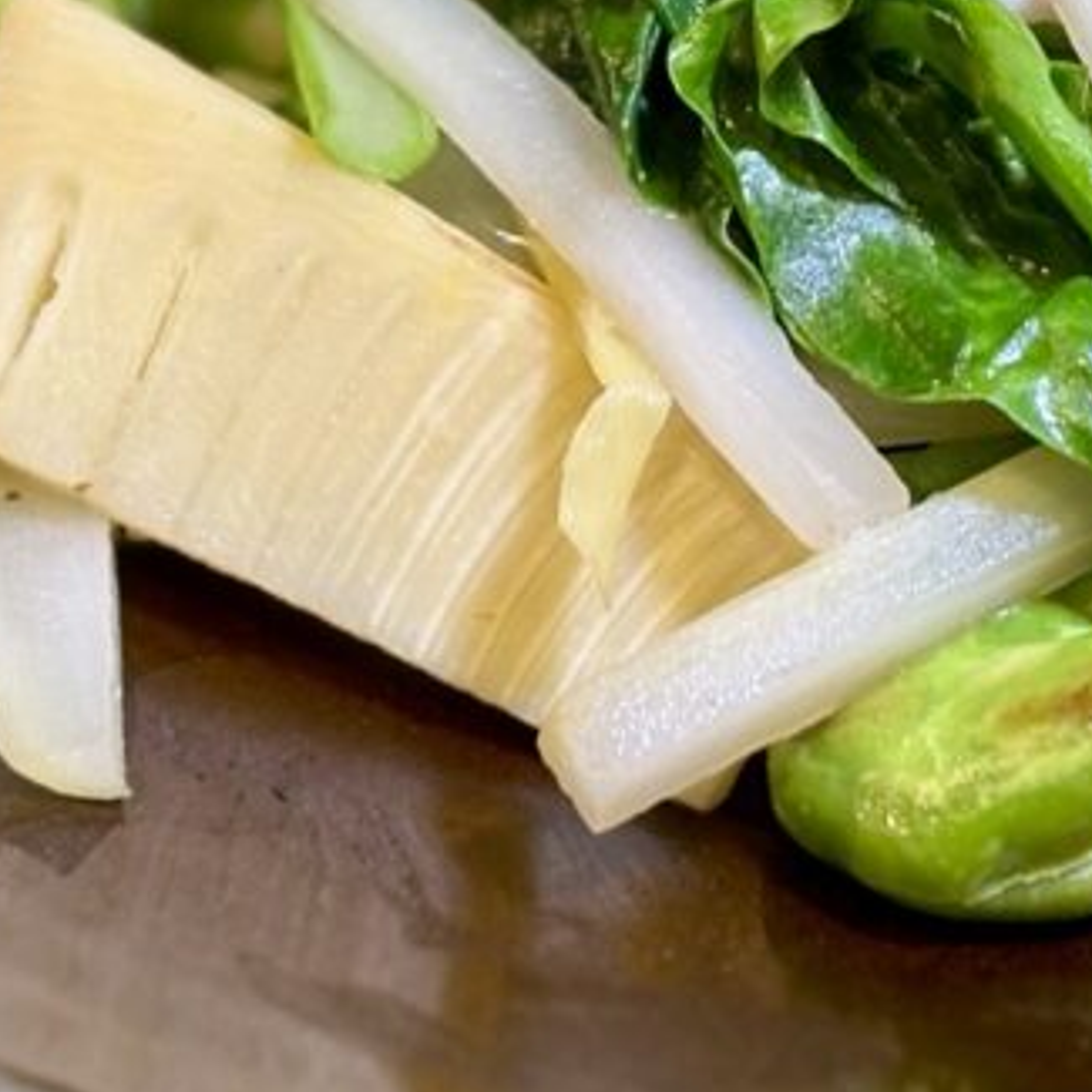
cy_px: -24
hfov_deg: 12.0
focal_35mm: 145
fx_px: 5175
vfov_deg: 11.9
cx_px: 712
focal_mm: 5.96
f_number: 1.6
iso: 50
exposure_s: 1/50
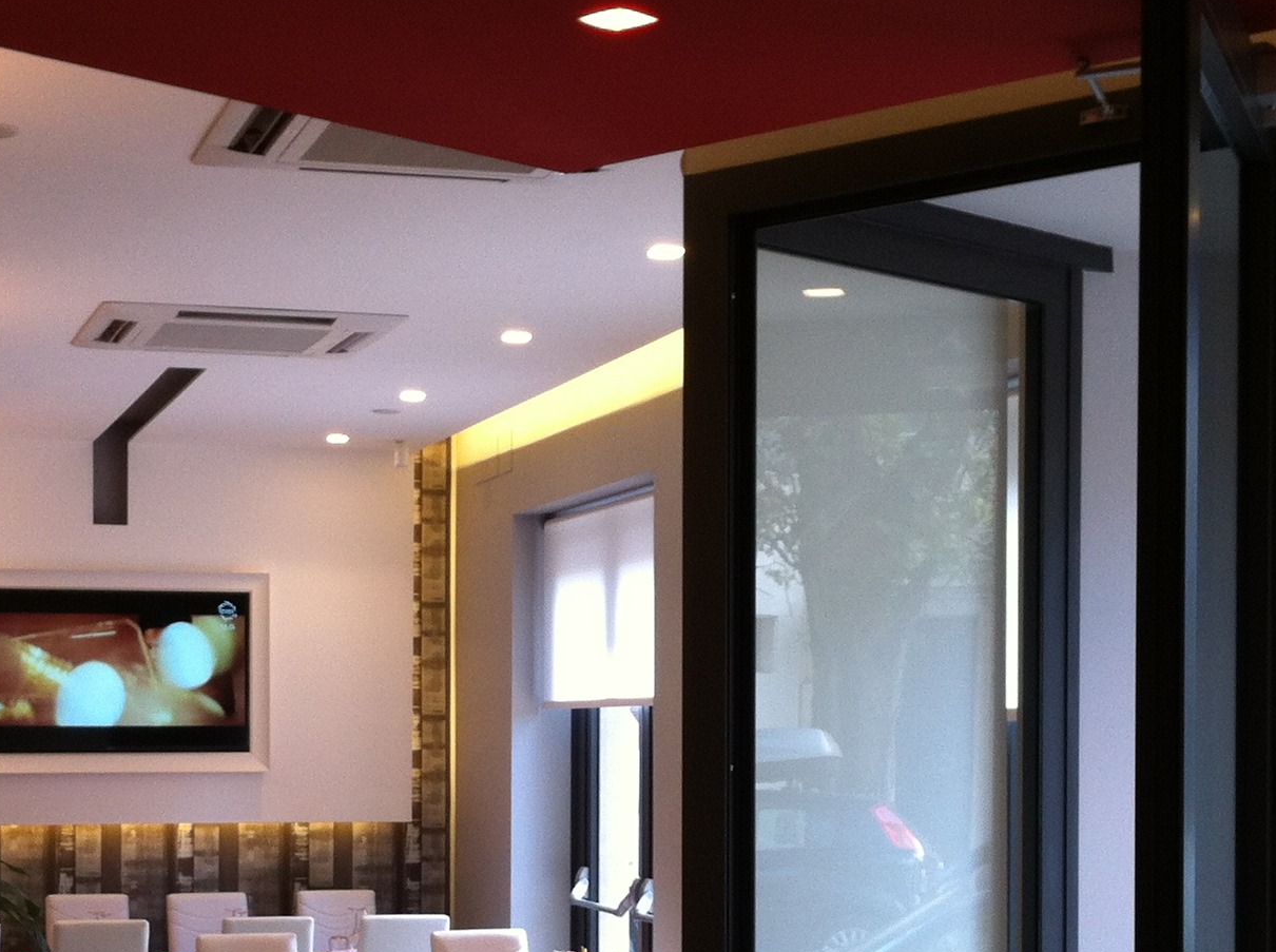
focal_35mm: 75
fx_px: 2760
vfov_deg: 19.4
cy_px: 737
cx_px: 544
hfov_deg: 26.0
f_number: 2.8
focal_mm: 3.85
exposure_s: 1/30
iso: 80
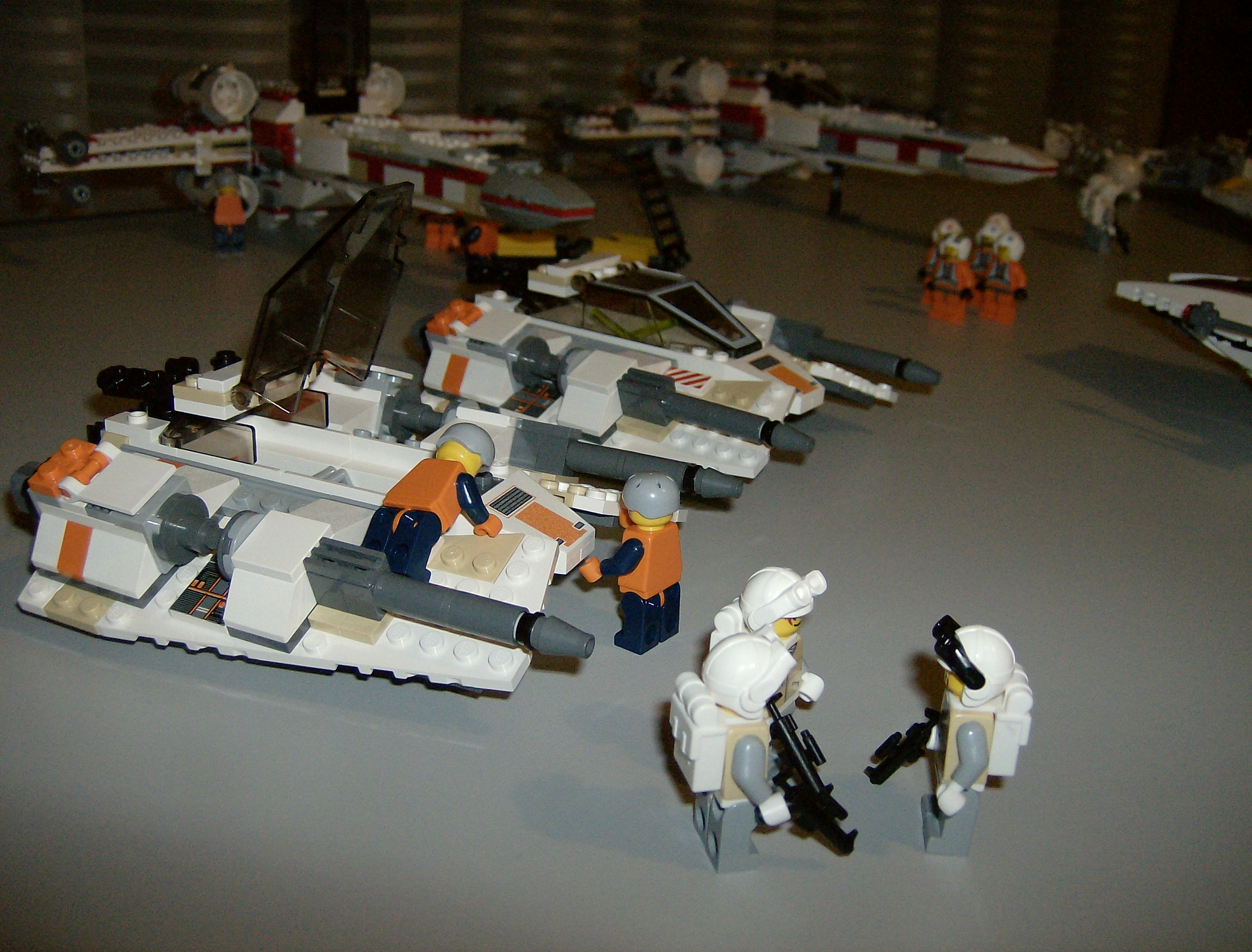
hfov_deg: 51.1
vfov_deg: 40.0
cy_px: 476
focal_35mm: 36
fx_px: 1308
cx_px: 626
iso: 200
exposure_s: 1/60
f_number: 2.8
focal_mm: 6
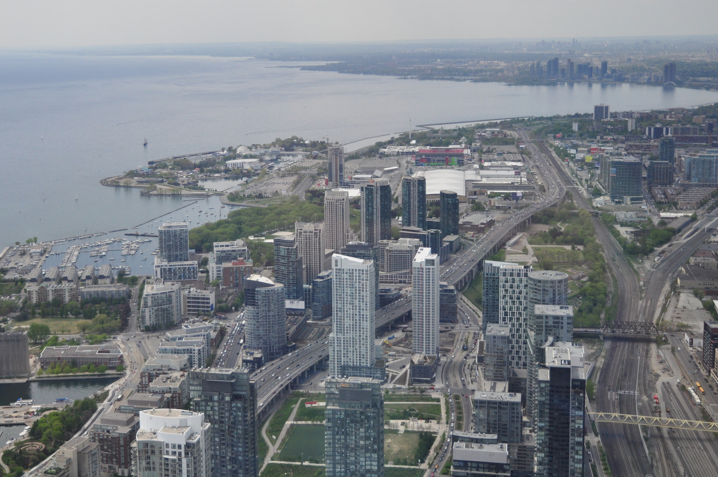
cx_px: 341
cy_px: 172
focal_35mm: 50
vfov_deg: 26.8
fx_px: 996
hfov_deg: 39.6
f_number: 4.8
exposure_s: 1/750
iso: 360
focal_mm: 26
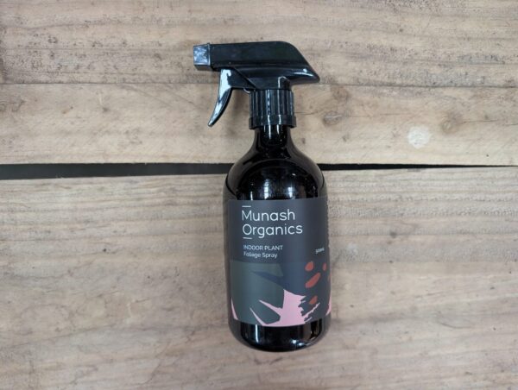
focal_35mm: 24
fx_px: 360
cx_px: 259
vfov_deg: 57.0
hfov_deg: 71.5
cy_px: 195
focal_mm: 6.9
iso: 1010
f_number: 1.68
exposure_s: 1/61.9
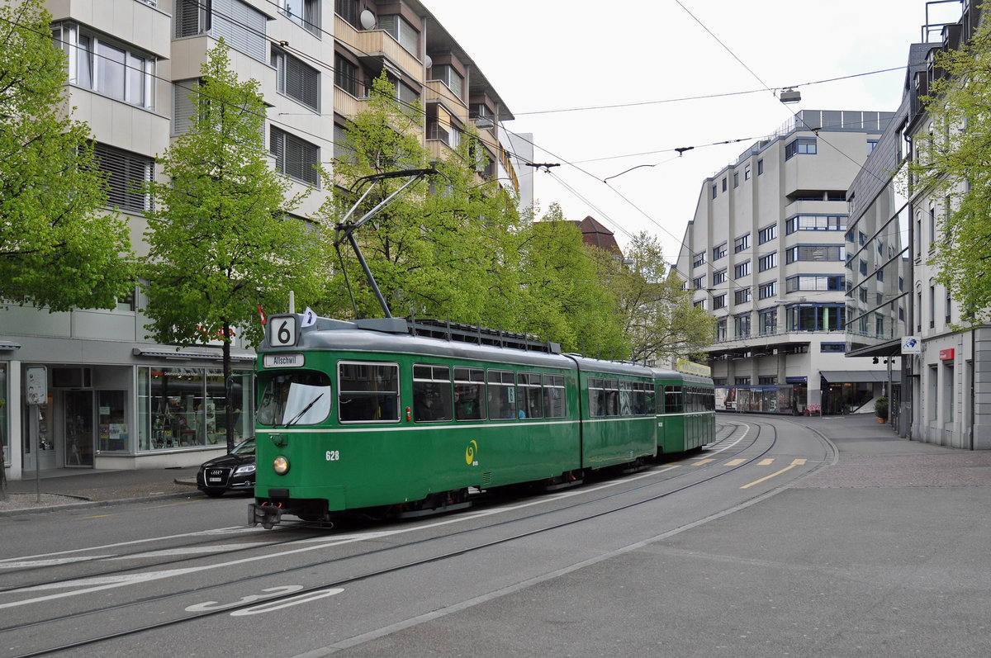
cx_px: 496
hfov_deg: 53.2
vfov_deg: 36.8
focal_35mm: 36
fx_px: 990
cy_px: 329
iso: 400
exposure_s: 1/1000
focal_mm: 24
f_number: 4.5
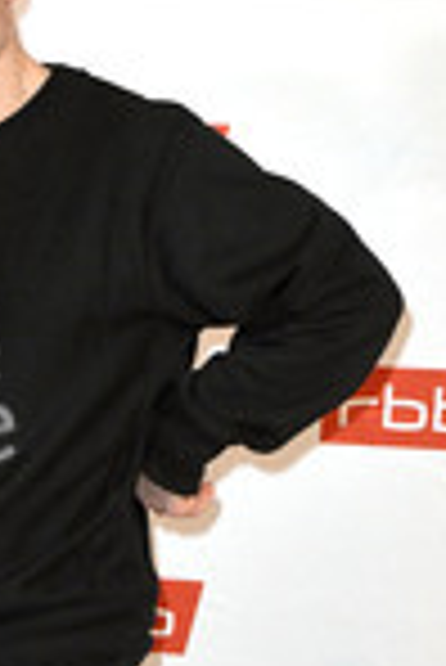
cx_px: -86
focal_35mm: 97
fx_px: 1798
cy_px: 662
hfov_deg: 13.7
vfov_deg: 20.4
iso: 2500
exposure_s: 1/200
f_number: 6.3
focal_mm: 36
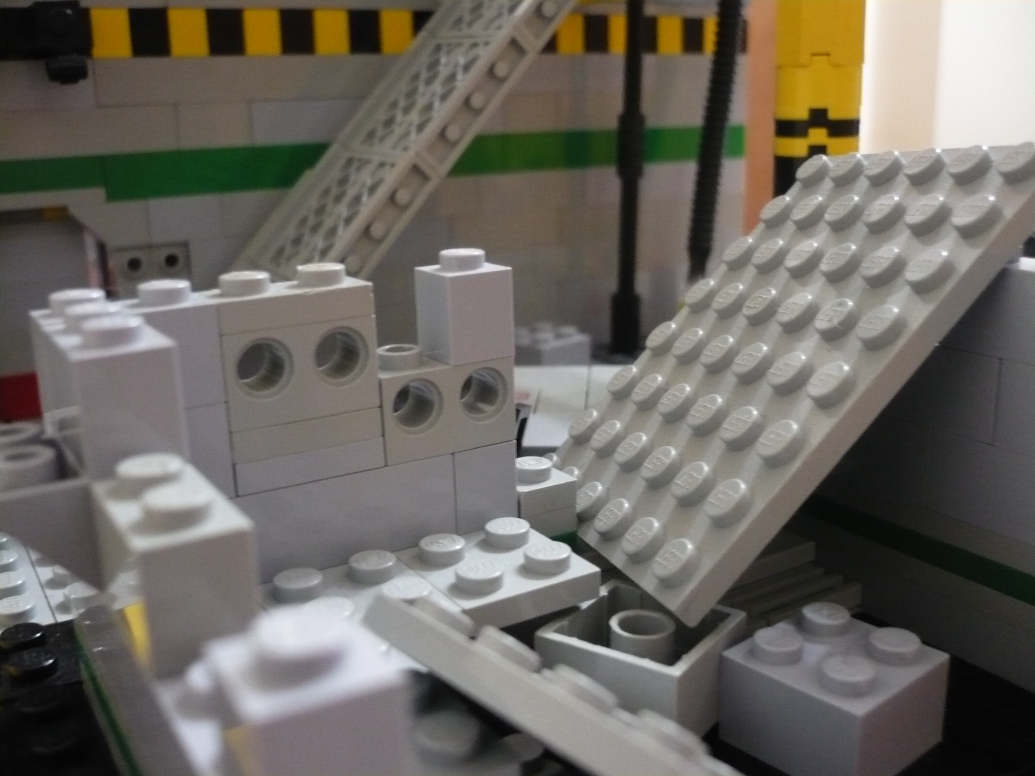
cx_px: 518
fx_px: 1046
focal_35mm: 35
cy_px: 388
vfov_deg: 40.7
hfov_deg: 52.6
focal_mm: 5.8
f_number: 2.8
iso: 400
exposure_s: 1/8
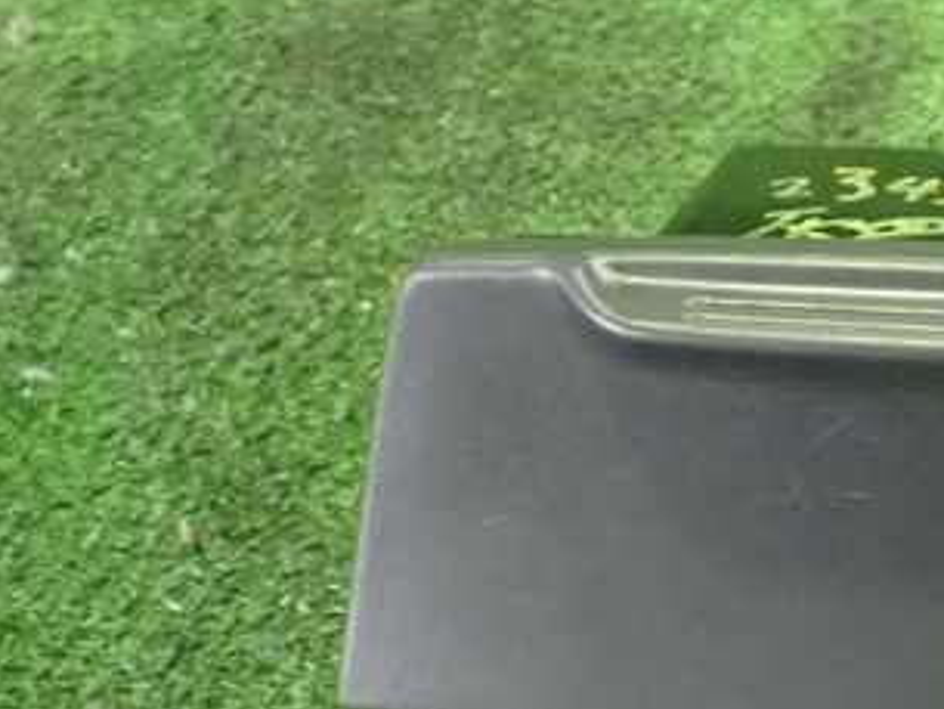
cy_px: 464
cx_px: 867
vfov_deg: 24.7
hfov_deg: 31.1
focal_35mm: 59
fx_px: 1610
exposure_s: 1/30
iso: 1250
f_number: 2.3
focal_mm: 5.4
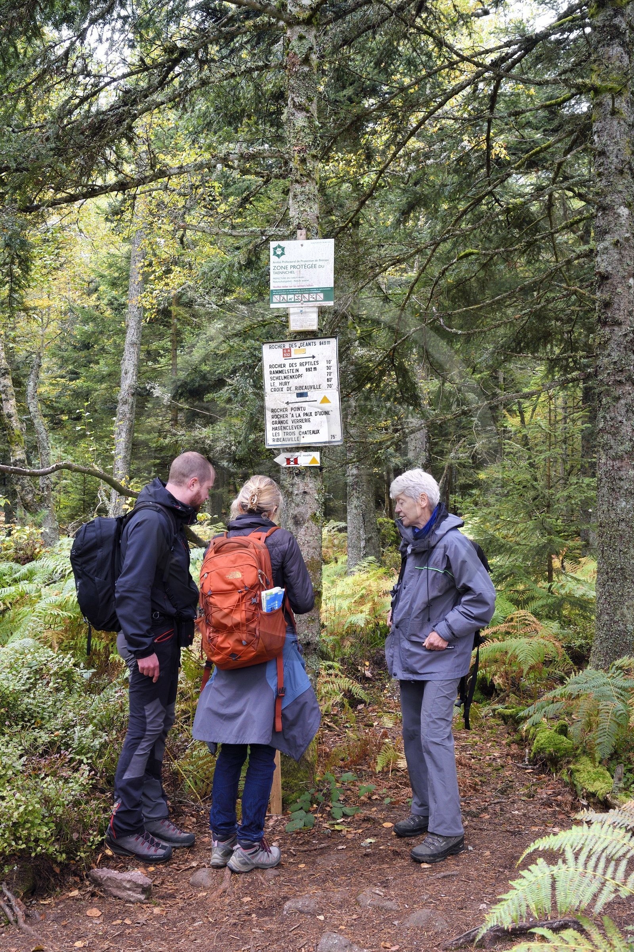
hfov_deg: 29.2
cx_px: 317
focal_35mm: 46
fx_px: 1216
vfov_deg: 42.8
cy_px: 476
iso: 800
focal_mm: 46
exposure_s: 1/60
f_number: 13
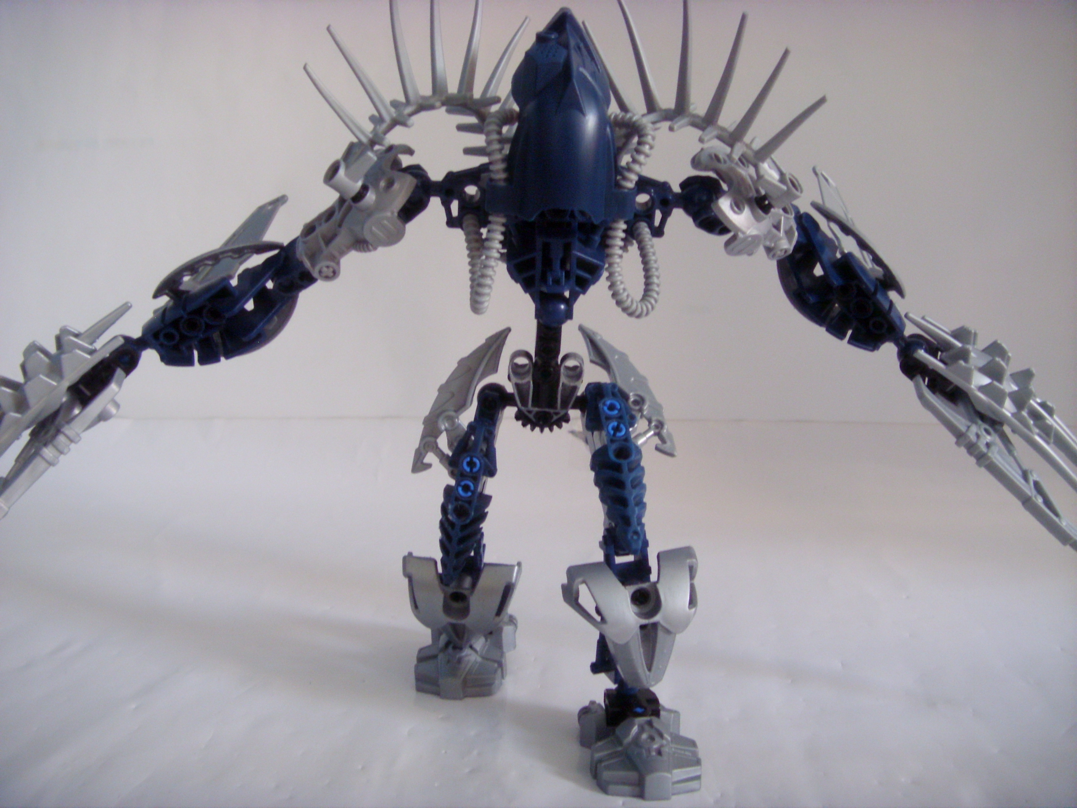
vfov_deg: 45.4
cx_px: 538
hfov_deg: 58.4
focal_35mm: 31
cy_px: 404
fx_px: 964
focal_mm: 6.3
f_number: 3.5
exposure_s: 1/15
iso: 300
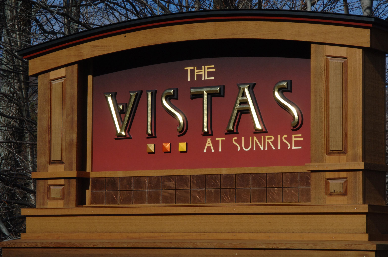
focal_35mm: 128
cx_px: 194
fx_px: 1372
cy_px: 128
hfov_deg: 16.1
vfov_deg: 10.7
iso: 400
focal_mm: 85
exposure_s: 1/250
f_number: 18
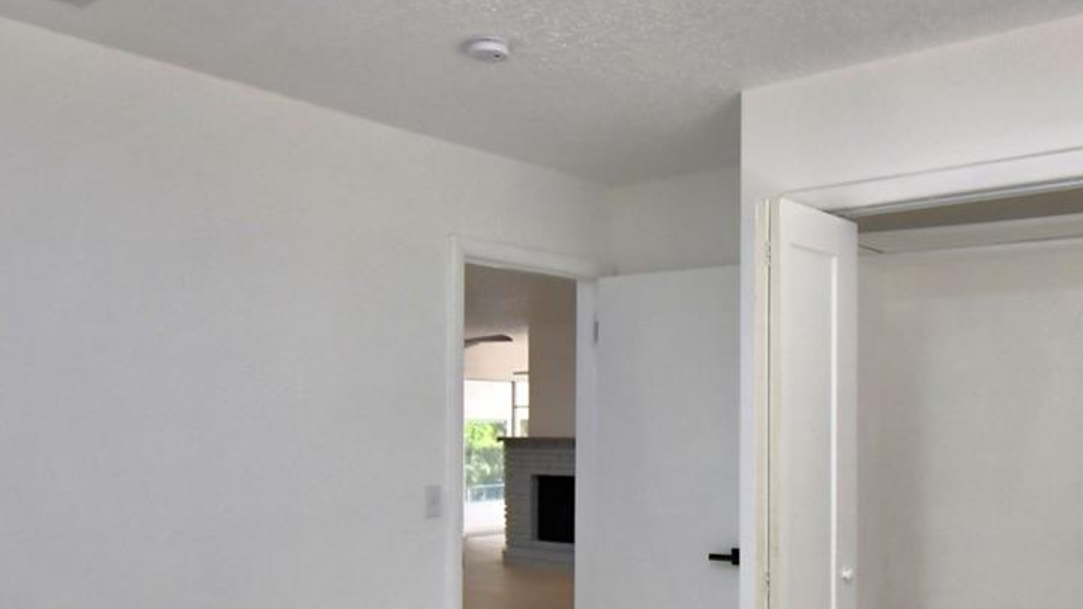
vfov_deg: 33.4
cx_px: 674
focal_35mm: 35
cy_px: 416
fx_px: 1005
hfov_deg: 56.0
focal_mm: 10
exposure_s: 1/125
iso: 280
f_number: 4.5
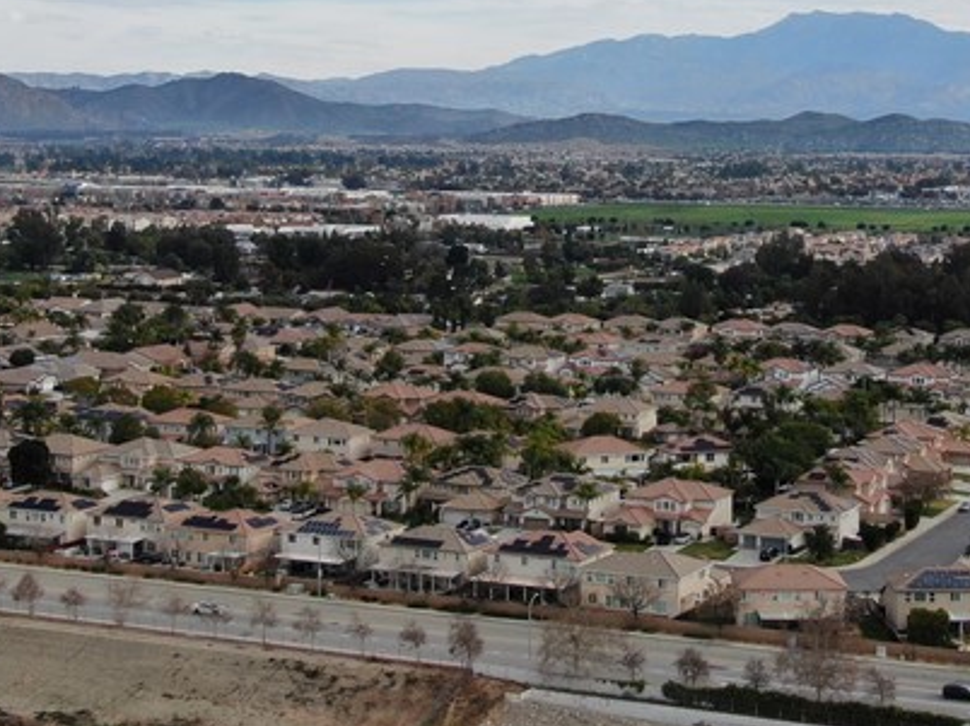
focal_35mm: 79
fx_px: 2212
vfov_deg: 18.5
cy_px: 159
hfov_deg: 24.6
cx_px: 625
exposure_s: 1/800
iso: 100
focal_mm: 5.33
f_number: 3.1
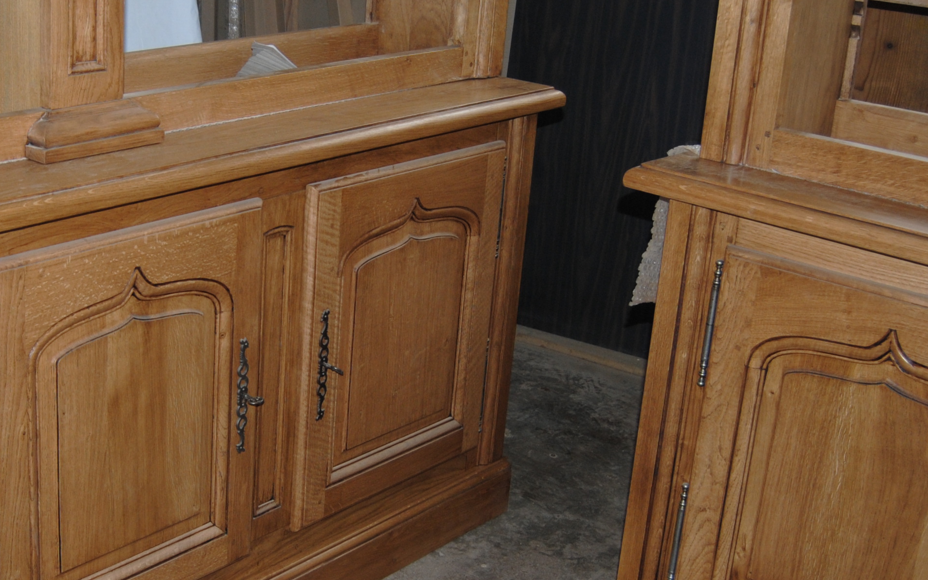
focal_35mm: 56
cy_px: 315
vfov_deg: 23.1
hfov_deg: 35.6
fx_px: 1416
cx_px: 260
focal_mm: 18
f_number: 3.5
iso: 200
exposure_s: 1/60
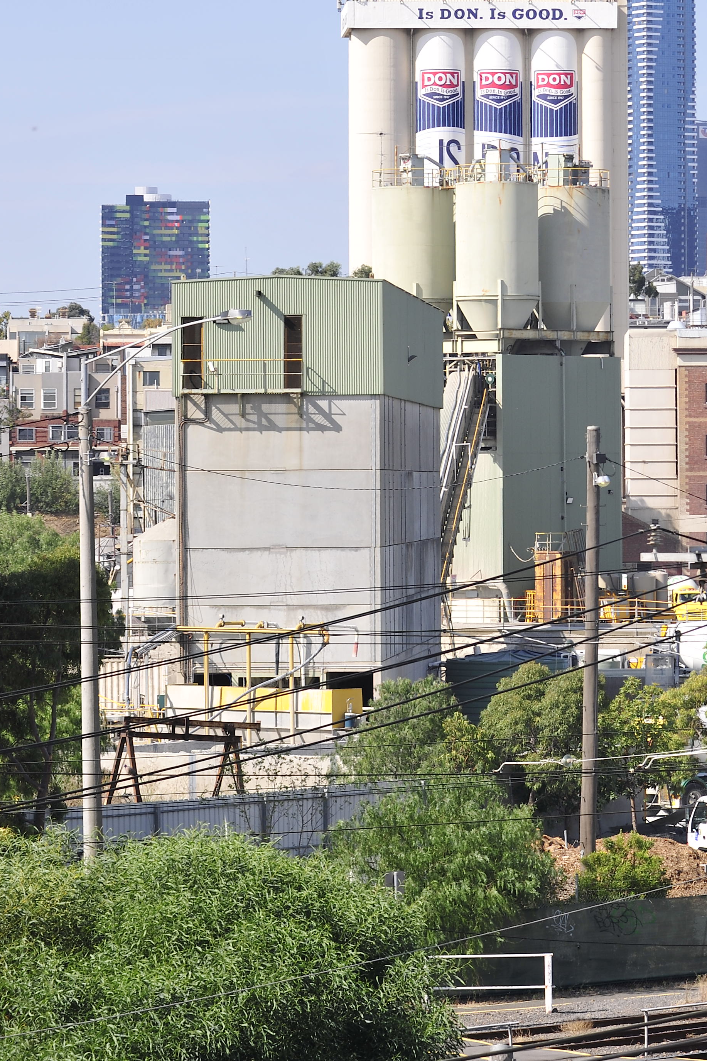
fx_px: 5184
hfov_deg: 7.7
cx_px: 984
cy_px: 293
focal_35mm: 176
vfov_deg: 11.7
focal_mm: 80
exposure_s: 1/200
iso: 100
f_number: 8
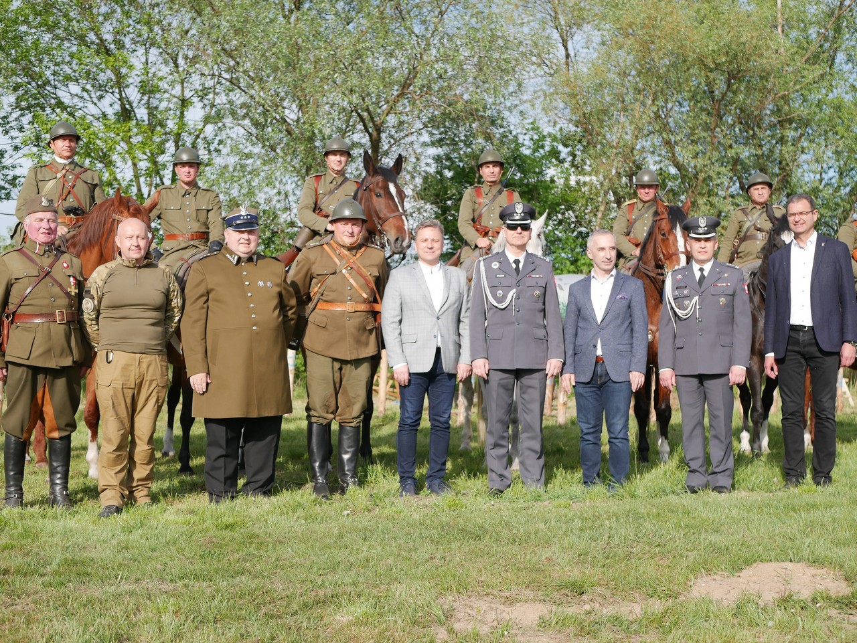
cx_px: 428
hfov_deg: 38.2
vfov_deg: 29.1
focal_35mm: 50
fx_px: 1238
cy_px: 322
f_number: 3.2
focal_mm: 25
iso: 200
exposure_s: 1/1600
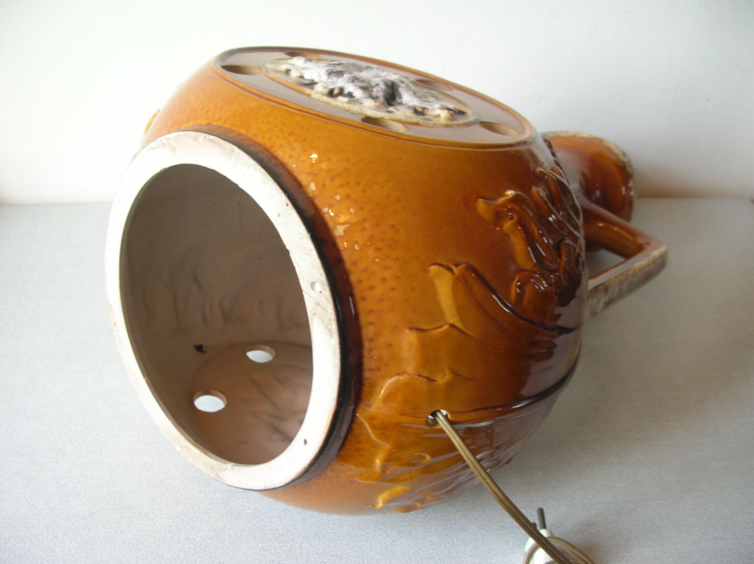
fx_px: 762
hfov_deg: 52.7
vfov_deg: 40.6
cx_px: 377
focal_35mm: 35
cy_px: 282
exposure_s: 1/6
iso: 53
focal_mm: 5.8
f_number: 2.8
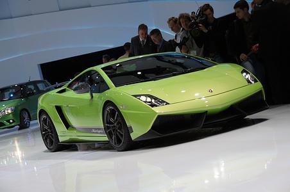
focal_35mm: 90
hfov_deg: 22.7
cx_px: 145
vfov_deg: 15.1
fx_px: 724
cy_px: 96
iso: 800
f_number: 5.6
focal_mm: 60
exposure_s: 1/500
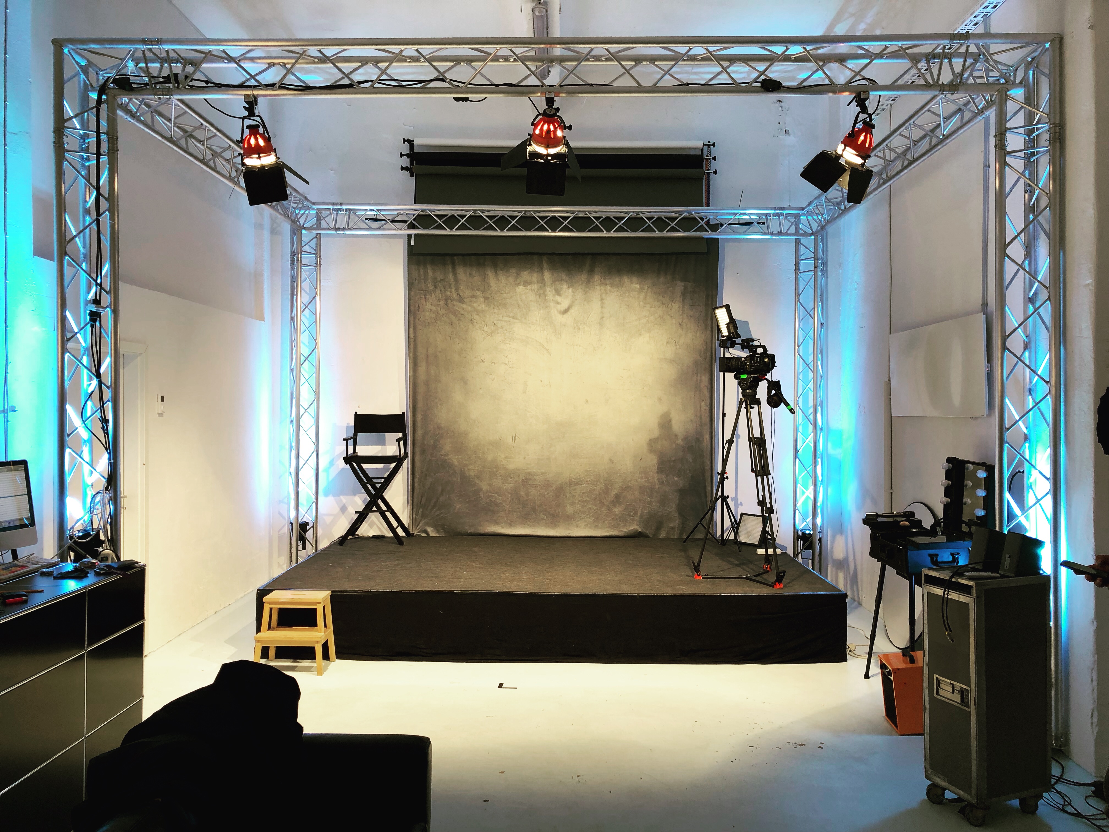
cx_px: 554
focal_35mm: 28
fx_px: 897
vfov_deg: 49.7
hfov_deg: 63.4
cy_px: 416
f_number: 1.8
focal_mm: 3.99
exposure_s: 1/33
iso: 25
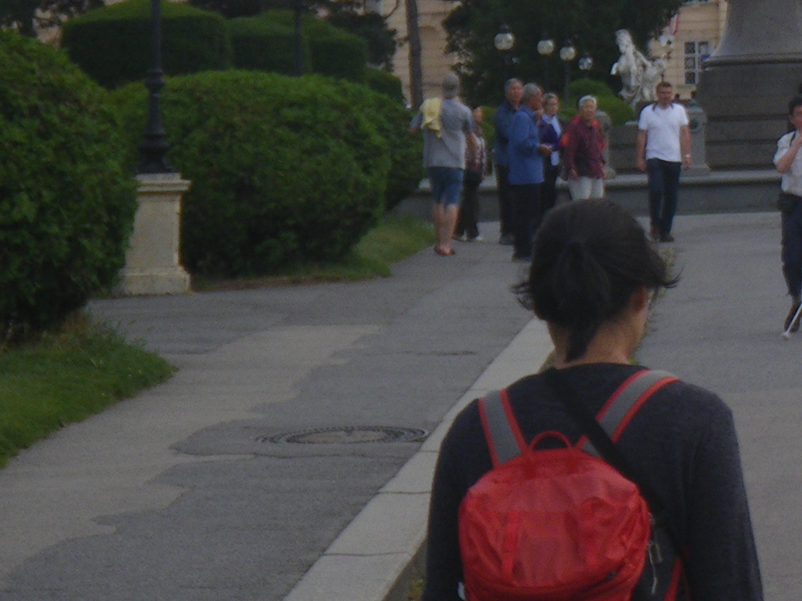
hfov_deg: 10.3
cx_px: 1110
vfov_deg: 7.8
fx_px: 4333
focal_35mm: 187
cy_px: -298
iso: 50
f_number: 4.6
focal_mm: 11.1
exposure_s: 1/160
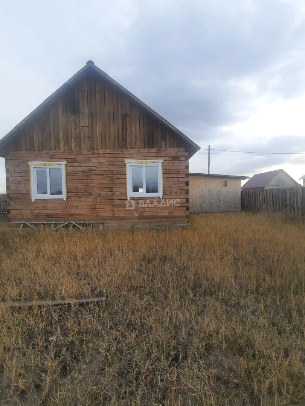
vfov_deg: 106.2
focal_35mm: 13
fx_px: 153
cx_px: 152
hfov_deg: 89.9
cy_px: 203
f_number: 2.2
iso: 40
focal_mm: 1.74
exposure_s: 1/481
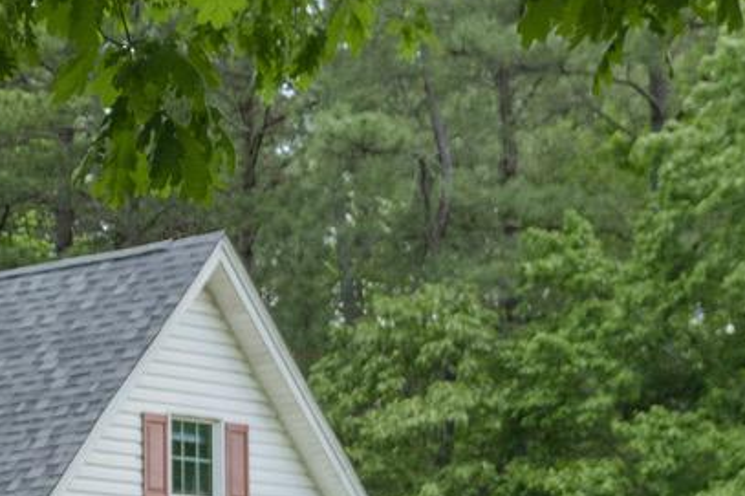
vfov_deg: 8.5
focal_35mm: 161
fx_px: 3330
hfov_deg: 11.4
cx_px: -791
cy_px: 437
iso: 400
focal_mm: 32
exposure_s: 1/500
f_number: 7.1
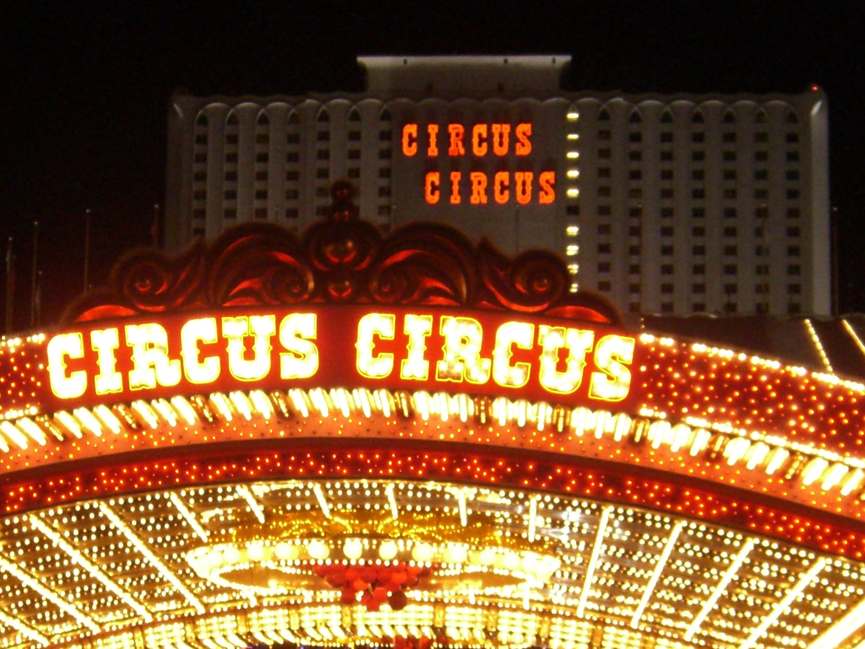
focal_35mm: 83
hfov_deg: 23.5
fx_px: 2074
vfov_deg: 17.4
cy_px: 635
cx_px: 351
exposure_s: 1/60
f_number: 2.8
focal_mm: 7.9
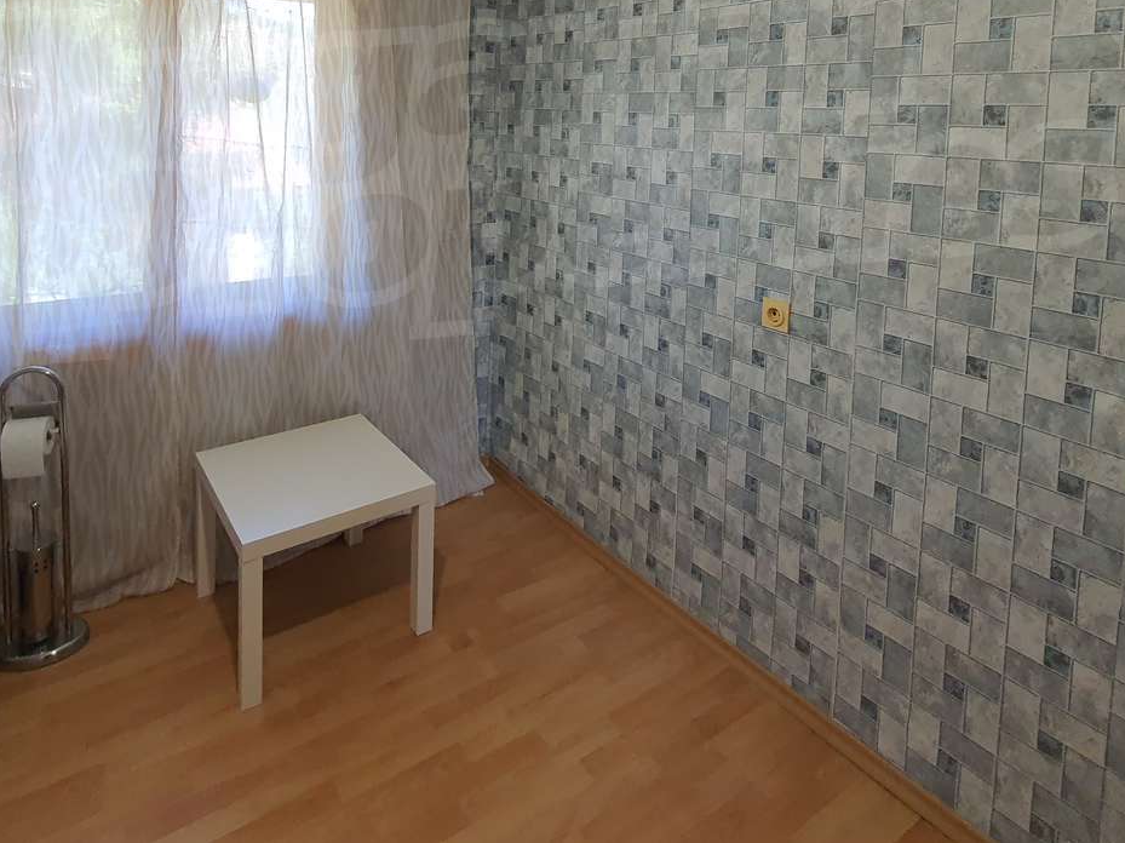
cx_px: 513
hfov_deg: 78.8
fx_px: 682
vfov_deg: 58.4
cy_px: 164
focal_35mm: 21
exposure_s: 1/60
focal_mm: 1.8
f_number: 2.2
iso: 125
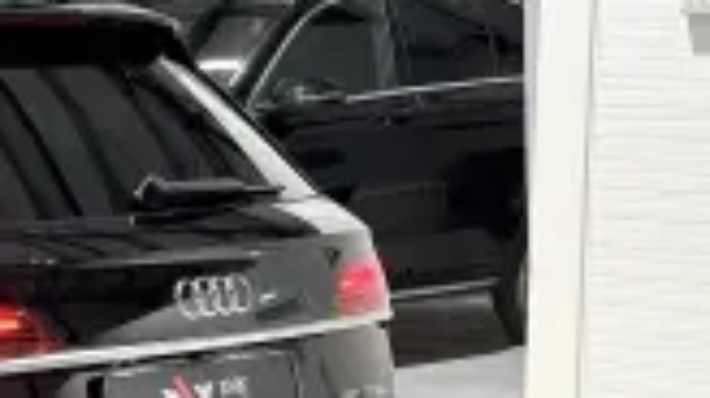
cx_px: -35
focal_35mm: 115
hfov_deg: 18.1
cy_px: 402
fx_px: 2164
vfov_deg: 10.4
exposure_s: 1/50
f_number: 1.78
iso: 160
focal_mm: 6.76
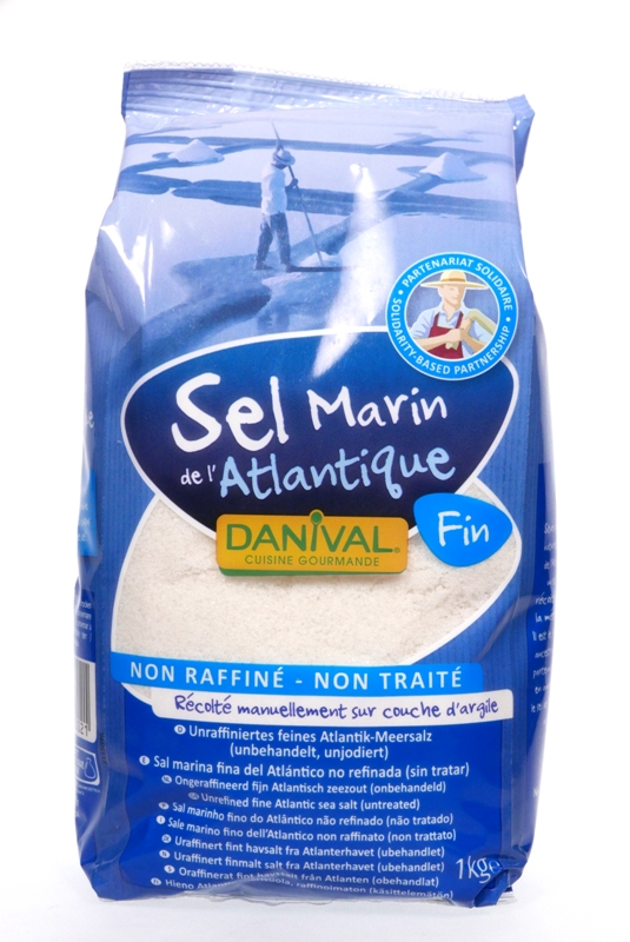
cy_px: 471
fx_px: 1886
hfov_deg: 19.0
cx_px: 315
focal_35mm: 72
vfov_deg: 28.0
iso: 800
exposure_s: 1/40
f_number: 16
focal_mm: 32.6
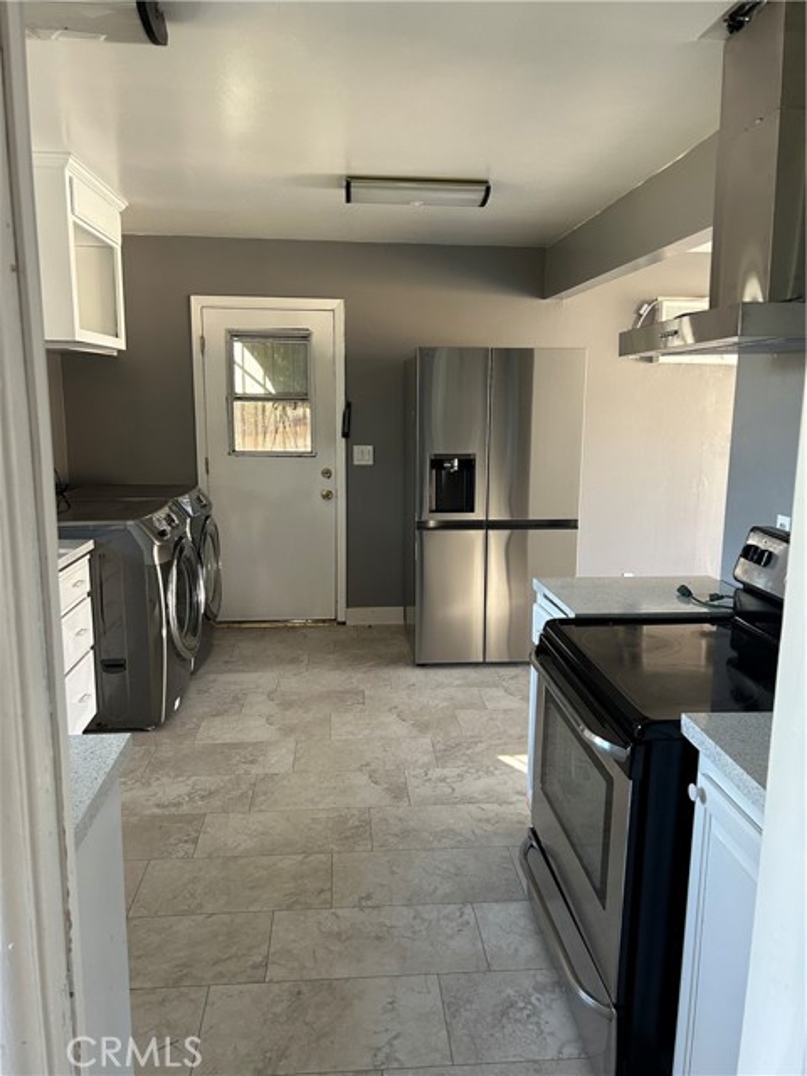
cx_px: 404
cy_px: 538
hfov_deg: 53.1
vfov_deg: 67.3
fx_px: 808
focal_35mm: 26
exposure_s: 1/121
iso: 125
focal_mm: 5.7
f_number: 1.5
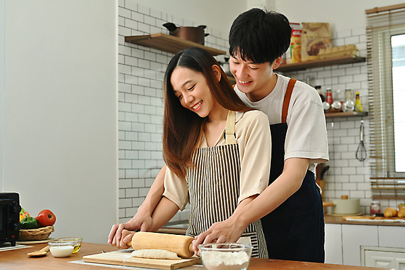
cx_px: 202
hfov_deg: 39.6
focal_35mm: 50
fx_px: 562
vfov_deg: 27.0
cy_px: 135
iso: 400
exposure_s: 1/400
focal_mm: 50
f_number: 3.5
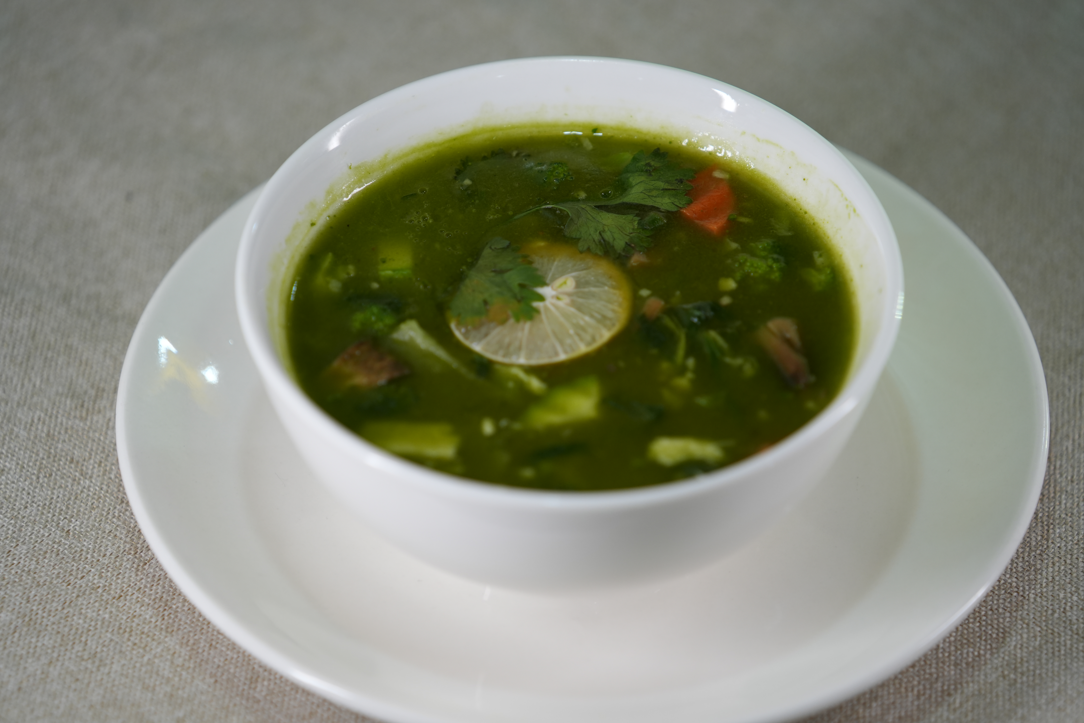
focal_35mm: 200
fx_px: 6022
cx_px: 542
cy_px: 362
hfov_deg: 10.3
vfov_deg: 6.9
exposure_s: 1/200
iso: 640
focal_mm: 200
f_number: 4
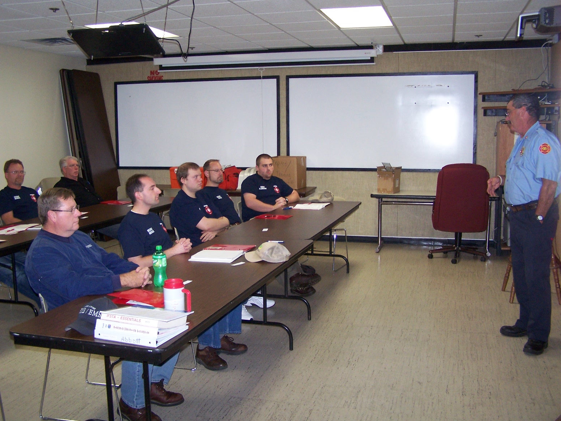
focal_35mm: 38
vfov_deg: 37.7
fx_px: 616
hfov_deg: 49.0
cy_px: 210
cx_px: 280
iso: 140
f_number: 2.8
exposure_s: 1/60
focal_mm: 6.3
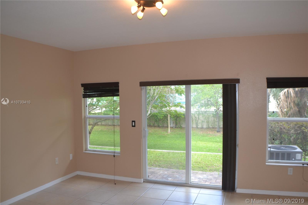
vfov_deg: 36.9
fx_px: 308
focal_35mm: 36
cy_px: 102
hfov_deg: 53.1
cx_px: 154
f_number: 4
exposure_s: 1/80
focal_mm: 24
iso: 400
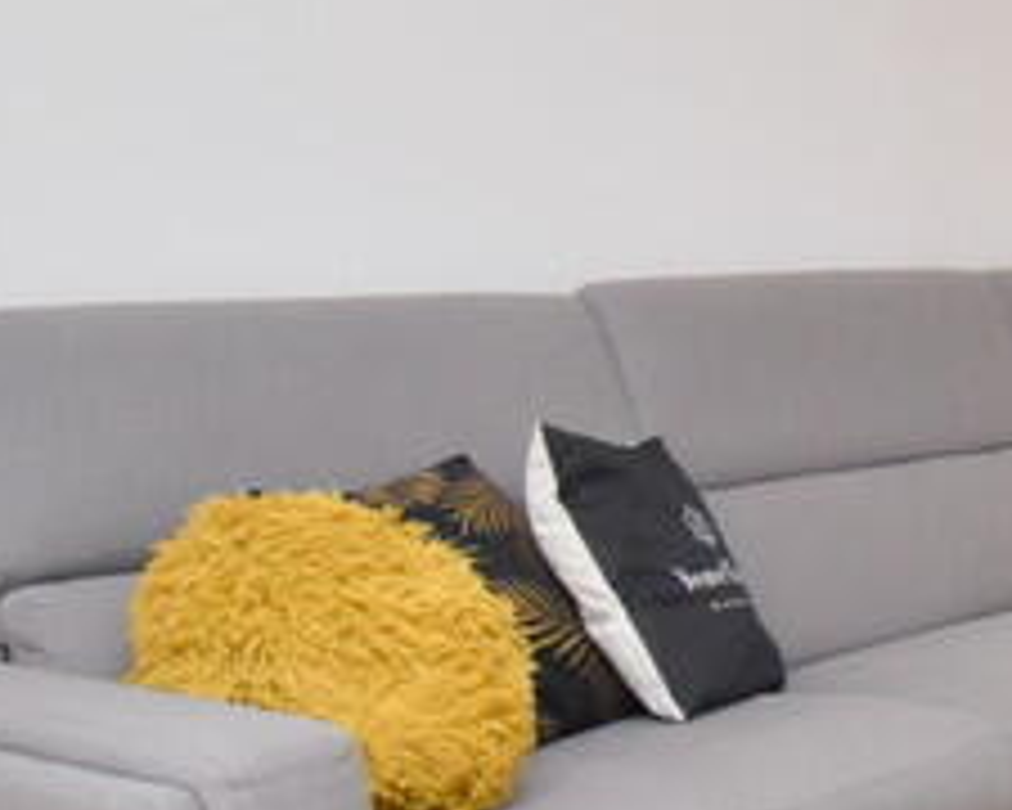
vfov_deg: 23.7
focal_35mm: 64
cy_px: 241
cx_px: 1556
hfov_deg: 23.2
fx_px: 1917
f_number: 4.5
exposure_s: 1/125
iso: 800
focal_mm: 10
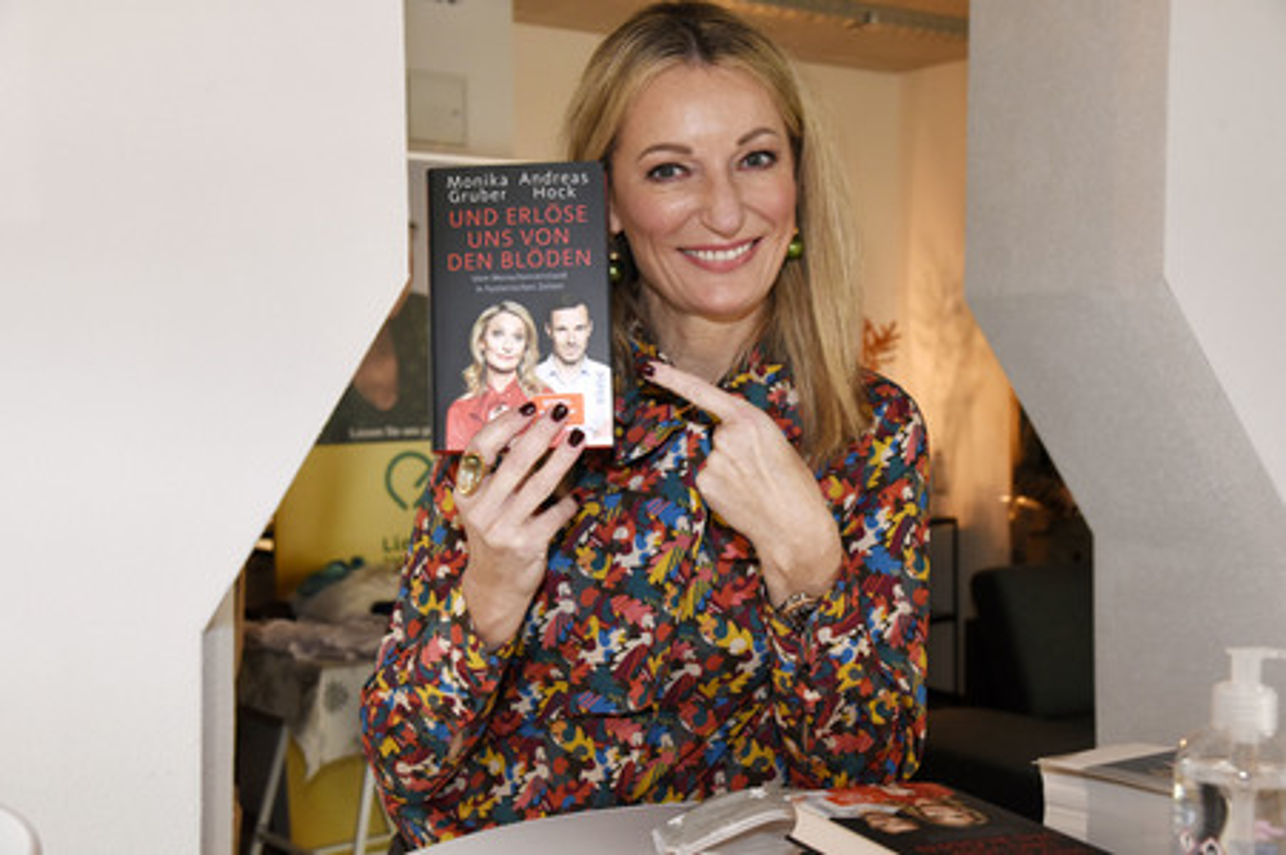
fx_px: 1713
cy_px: 428
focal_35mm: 48
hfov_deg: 41.1
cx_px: 643
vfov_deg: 28.0
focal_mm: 48
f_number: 6.3
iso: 2500
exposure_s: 1/125
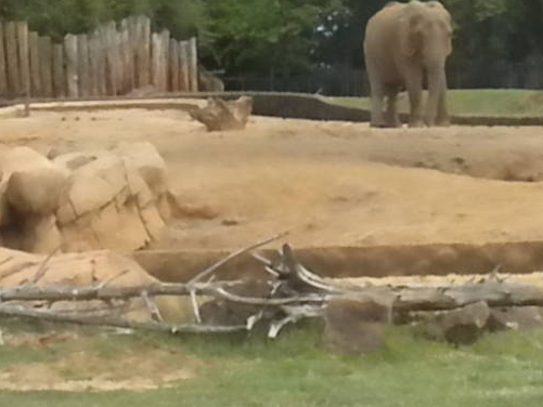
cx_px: 367
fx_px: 2605
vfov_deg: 8.9
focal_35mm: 166
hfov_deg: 11.9
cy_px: 101
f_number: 11
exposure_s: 1/376
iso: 640
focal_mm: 9.1
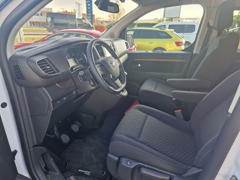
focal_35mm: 23
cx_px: 120
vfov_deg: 58.9
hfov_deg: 73.9
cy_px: 90
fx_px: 159
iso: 50
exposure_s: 1/180
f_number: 1.8
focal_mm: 5.4
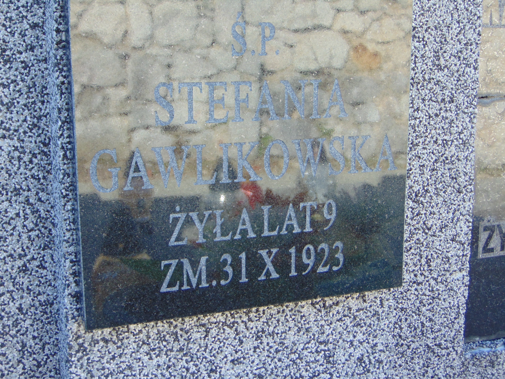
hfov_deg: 38.2
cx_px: 252
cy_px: 190
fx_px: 729
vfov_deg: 29.1
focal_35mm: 50
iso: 80
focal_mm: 9
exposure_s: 1/100
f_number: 3.5
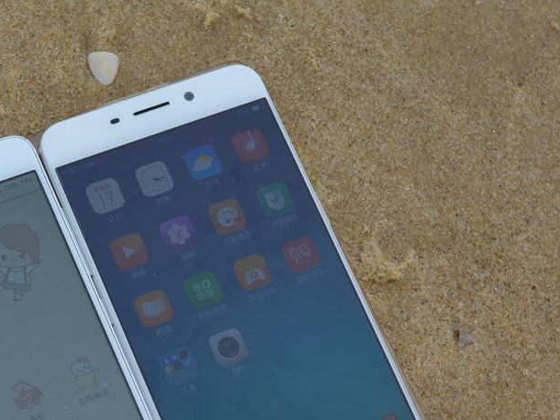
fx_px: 1423
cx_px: 116
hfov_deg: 22.0
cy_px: 354
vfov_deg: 16.6
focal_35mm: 88
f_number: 8
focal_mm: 31
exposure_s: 1/200
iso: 100
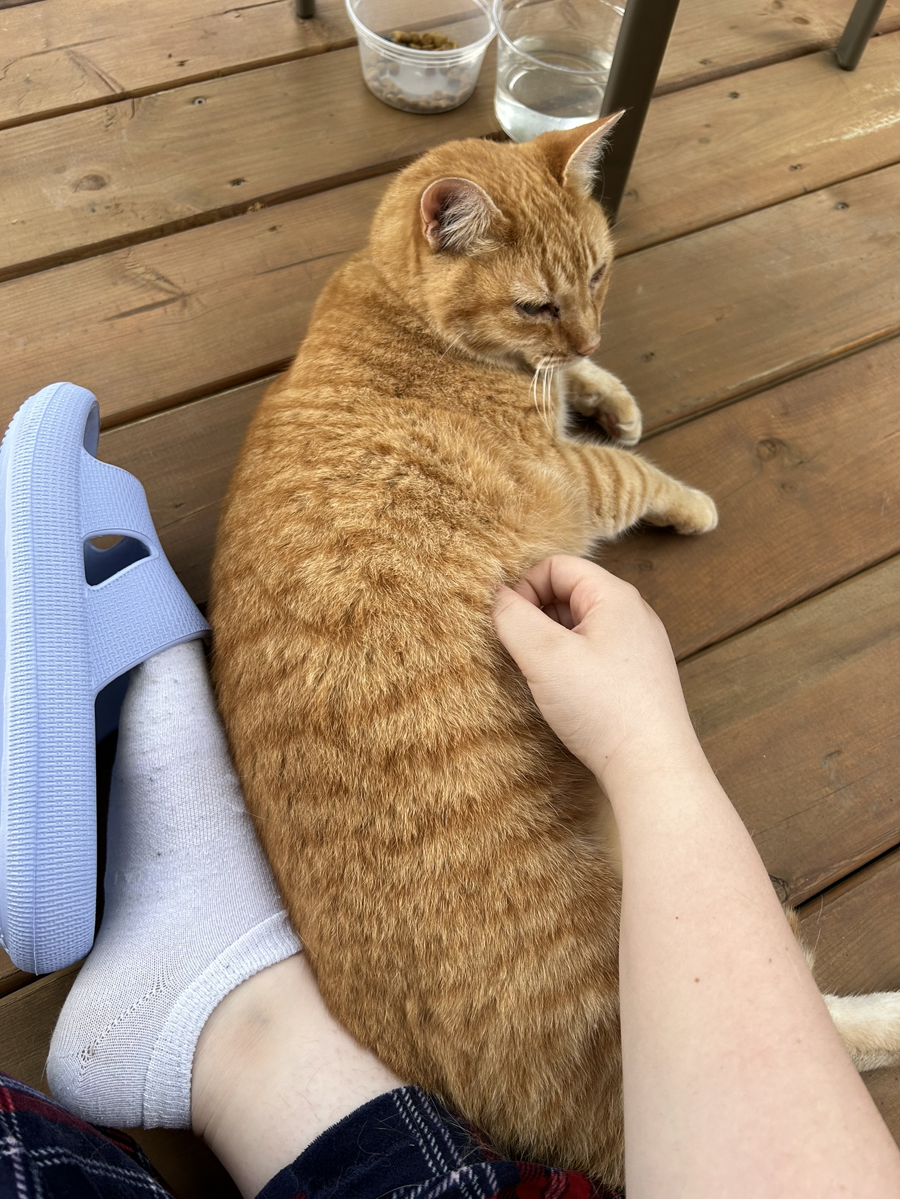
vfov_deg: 67.3
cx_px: 450
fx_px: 901
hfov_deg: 53.1
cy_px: 600
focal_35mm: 26
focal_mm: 5.7
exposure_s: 1/275
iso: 40
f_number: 1.5
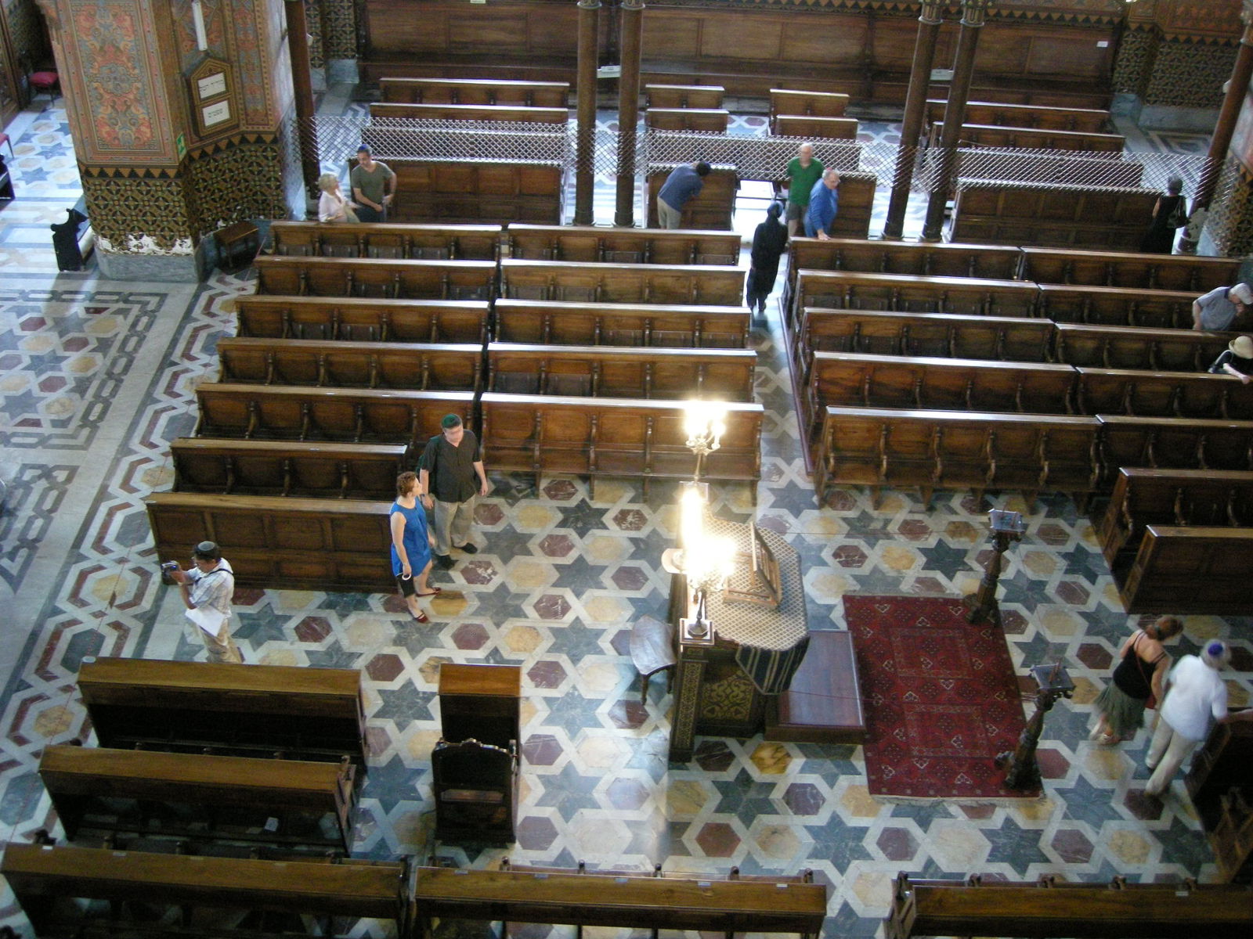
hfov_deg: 51.4
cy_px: 470
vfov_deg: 39.7
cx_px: 626
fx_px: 1303
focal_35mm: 36
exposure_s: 1/8
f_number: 2.7
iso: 449
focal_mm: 7.5
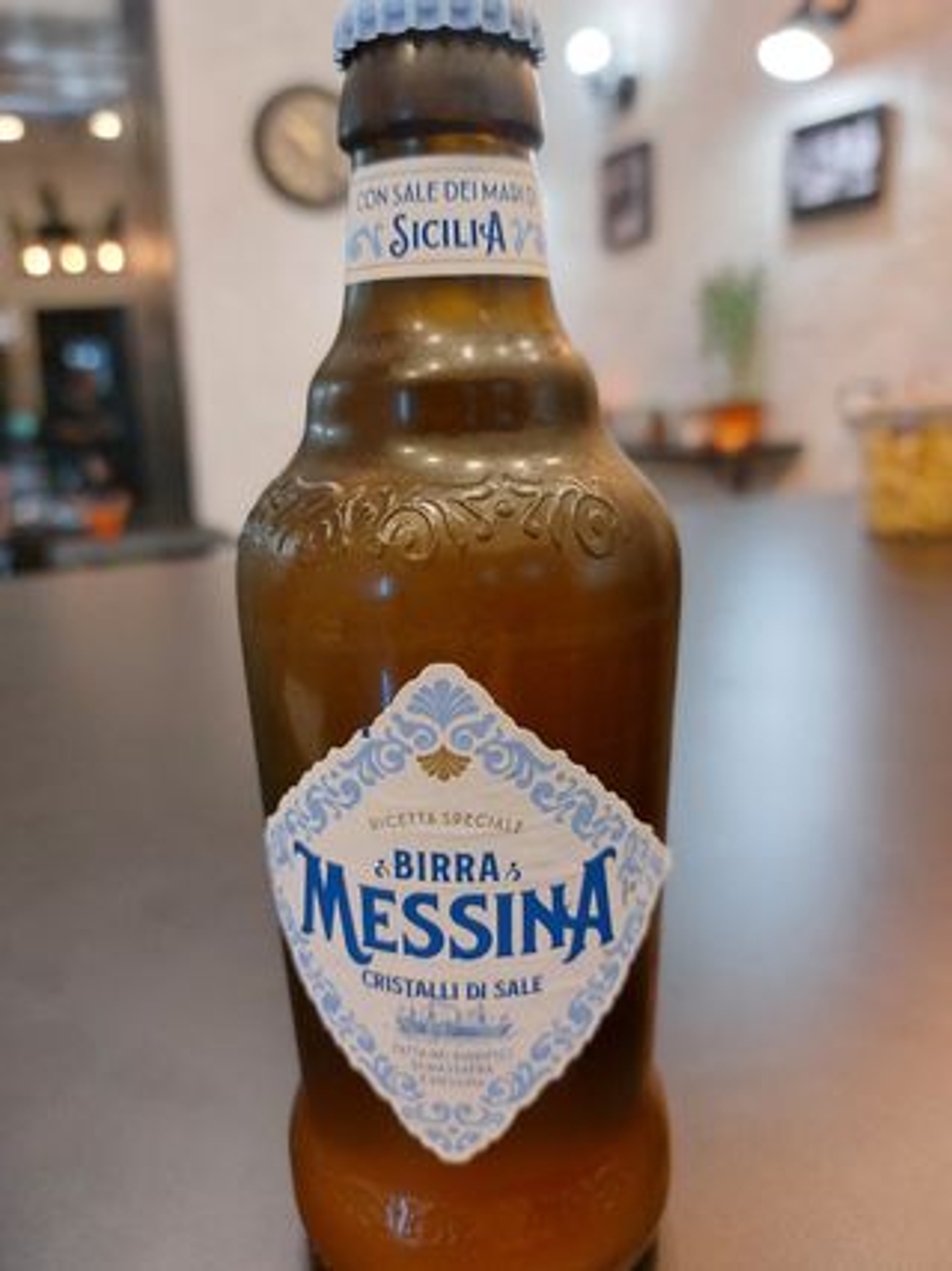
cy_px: 636
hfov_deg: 56.8
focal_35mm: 24
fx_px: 880
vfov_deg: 71.6
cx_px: 476
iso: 250
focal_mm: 5.23
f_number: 1.8
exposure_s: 1/50
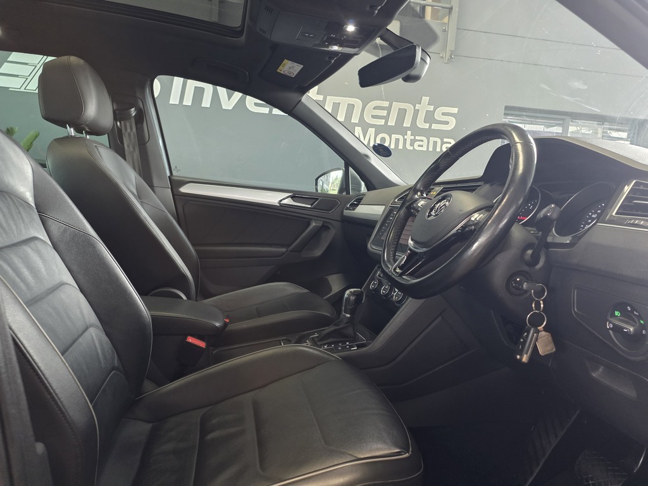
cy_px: 243
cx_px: 324
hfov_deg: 73.9
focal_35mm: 23
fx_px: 431
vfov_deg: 58.9
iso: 500
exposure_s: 1/100
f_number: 1.7
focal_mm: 6.25
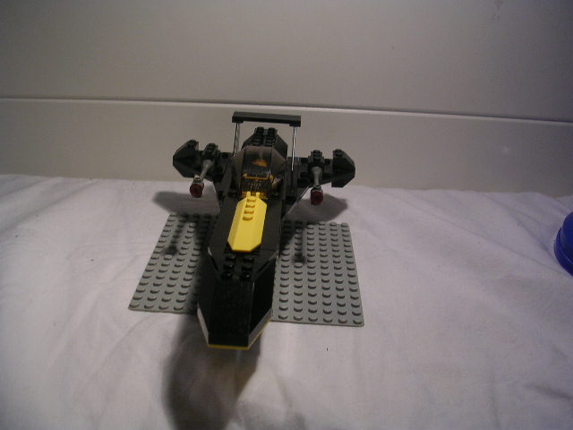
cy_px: 215
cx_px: 286
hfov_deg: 49.0
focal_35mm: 38
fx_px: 629
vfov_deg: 37.7
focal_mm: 5.8
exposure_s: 1/30
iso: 50
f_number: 2.8
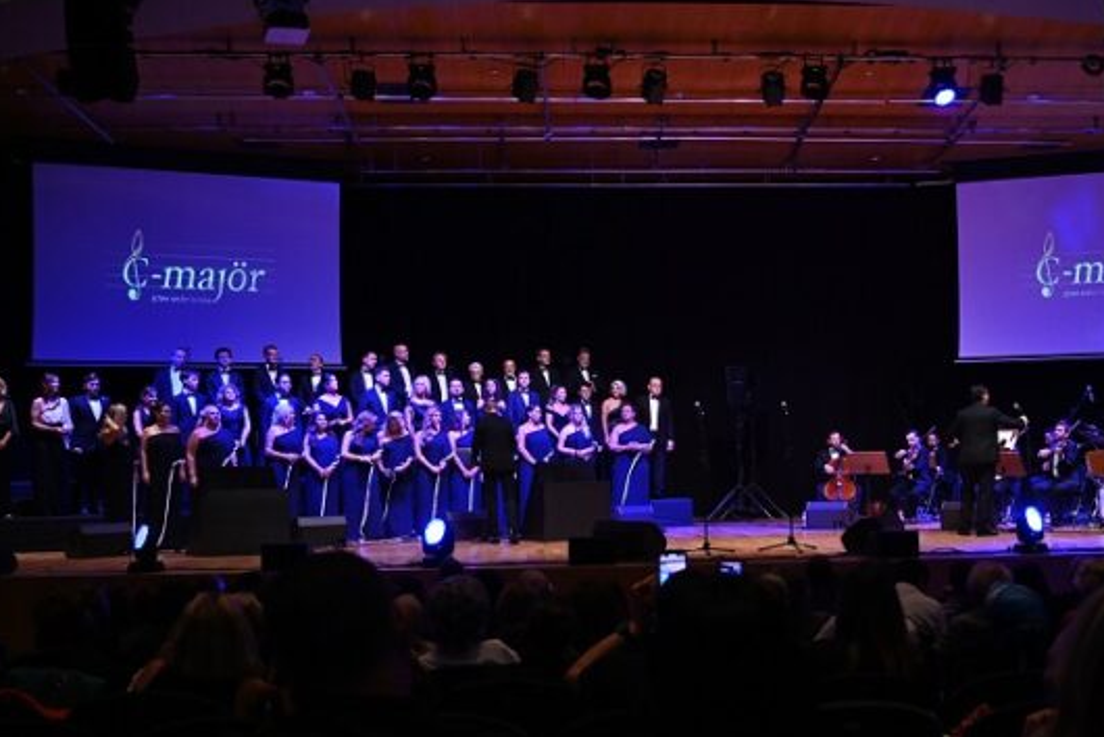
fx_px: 1381
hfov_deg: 43.4
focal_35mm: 45
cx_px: 649
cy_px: 398
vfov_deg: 29.9
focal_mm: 37
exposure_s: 1/250
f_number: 4
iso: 3200
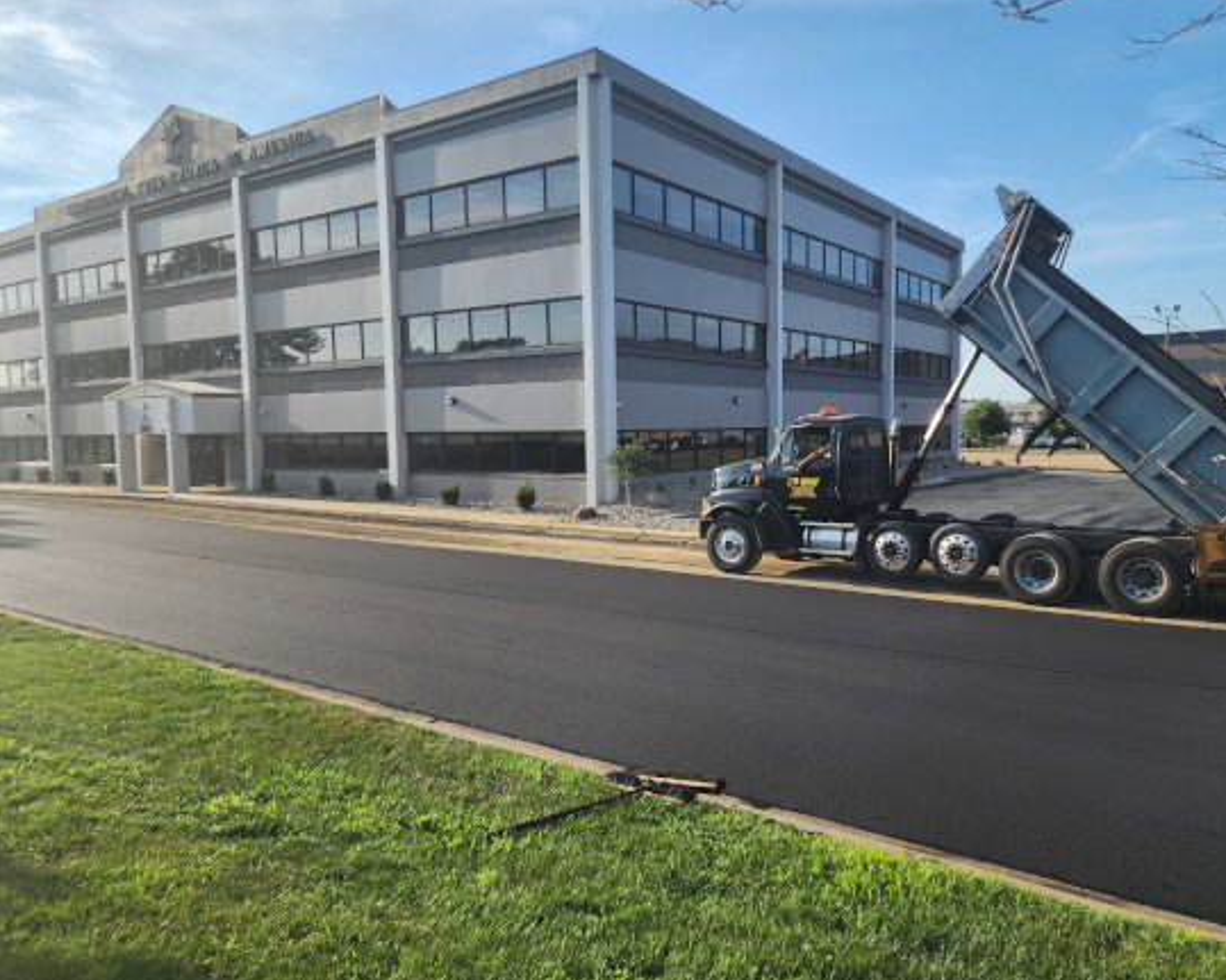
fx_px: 907
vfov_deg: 56.8
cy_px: 489
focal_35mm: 25
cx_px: 680
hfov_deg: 67.9
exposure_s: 1/769
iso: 12
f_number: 1.8
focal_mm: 6.4
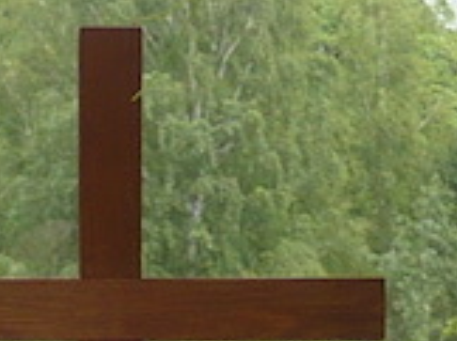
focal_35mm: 422
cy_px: 876
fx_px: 5563
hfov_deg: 4.7
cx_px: 102
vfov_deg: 3.5
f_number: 3.7
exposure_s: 1/250
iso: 100
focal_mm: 9.9
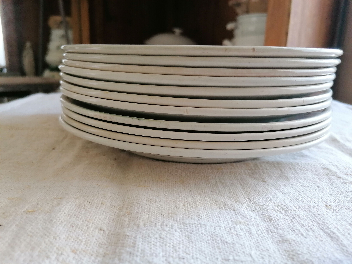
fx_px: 275
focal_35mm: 27
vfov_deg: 51.4
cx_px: 176
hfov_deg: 65.3
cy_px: 132
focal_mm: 4.75
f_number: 1.8
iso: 200
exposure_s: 1/33.3
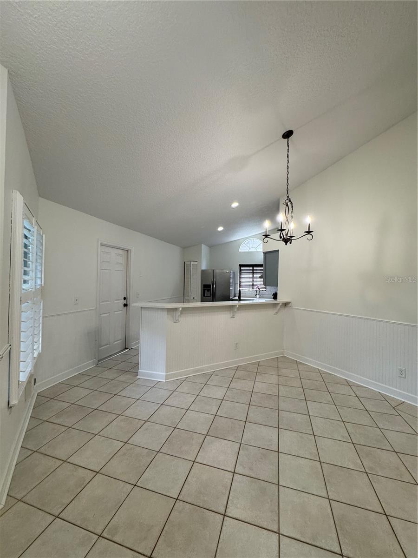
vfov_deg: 102.1
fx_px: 225
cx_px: 209
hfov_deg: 85.7
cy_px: 279
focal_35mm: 14
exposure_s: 1/120
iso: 250
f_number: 2.2
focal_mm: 2.22
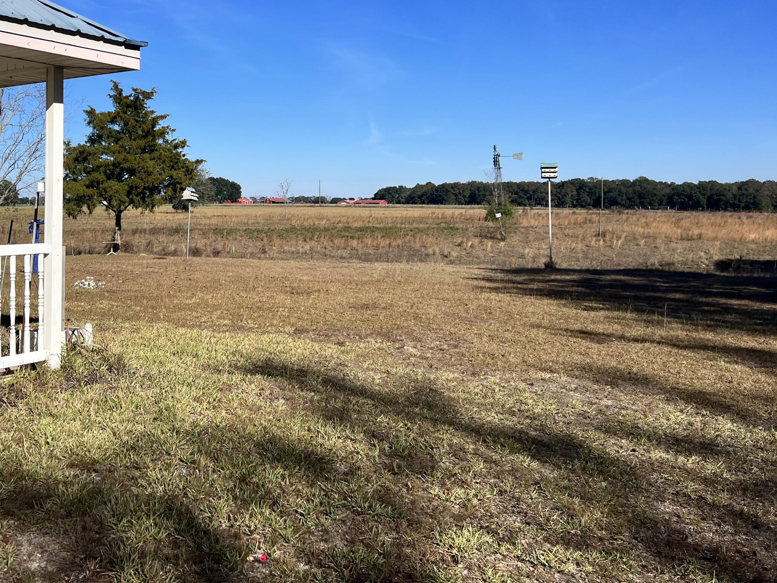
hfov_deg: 48.1
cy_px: 182
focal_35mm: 38
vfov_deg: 37.2
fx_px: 853
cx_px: 251
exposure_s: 1/5882
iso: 50
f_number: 1.5
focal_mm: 5.7
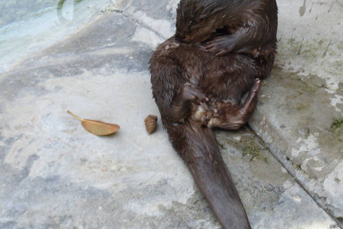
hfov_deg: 6.1
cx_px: 234
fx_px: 3220
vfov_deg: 4.1
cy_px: 66
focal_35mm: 338
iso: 120
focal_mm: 36.2
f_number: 5.6
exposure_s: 1/60
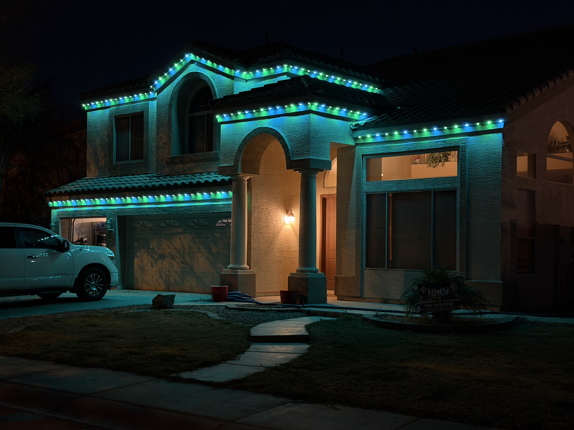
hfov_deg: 39.7
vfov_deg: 30.3
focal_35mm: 48
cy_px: 215
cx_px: 287
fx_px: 796
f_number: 1.78
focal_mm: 6.76
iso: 1000
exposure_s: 1/20
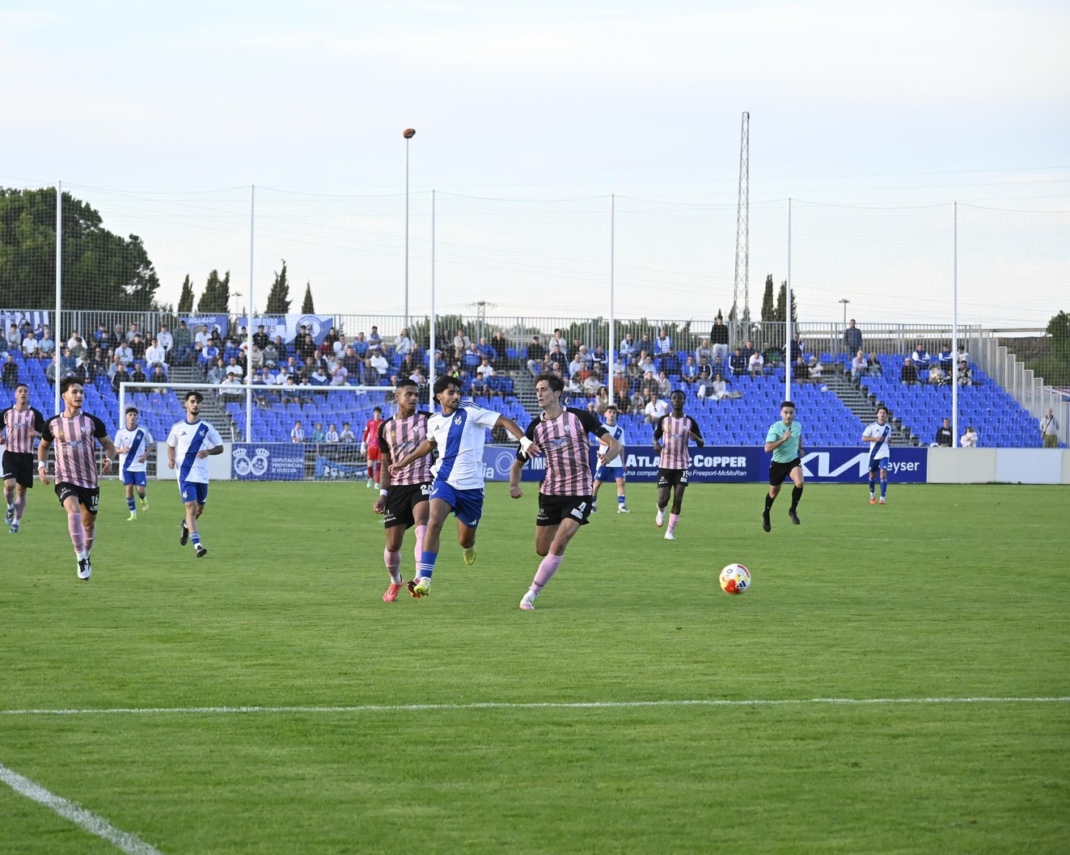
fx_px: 3990
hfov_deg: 15.3
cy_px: 430
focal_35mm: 126
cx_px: 451
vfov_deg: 12.2
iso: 4000
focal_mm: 74
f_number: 5.6
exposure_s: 1/1250
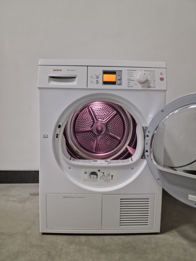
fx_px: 174
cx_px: 98
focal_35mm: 23
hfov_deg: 58.9
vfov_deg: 73.9
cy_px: 130
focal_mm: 6.4
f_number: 1.8
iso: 640
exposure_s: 1/50
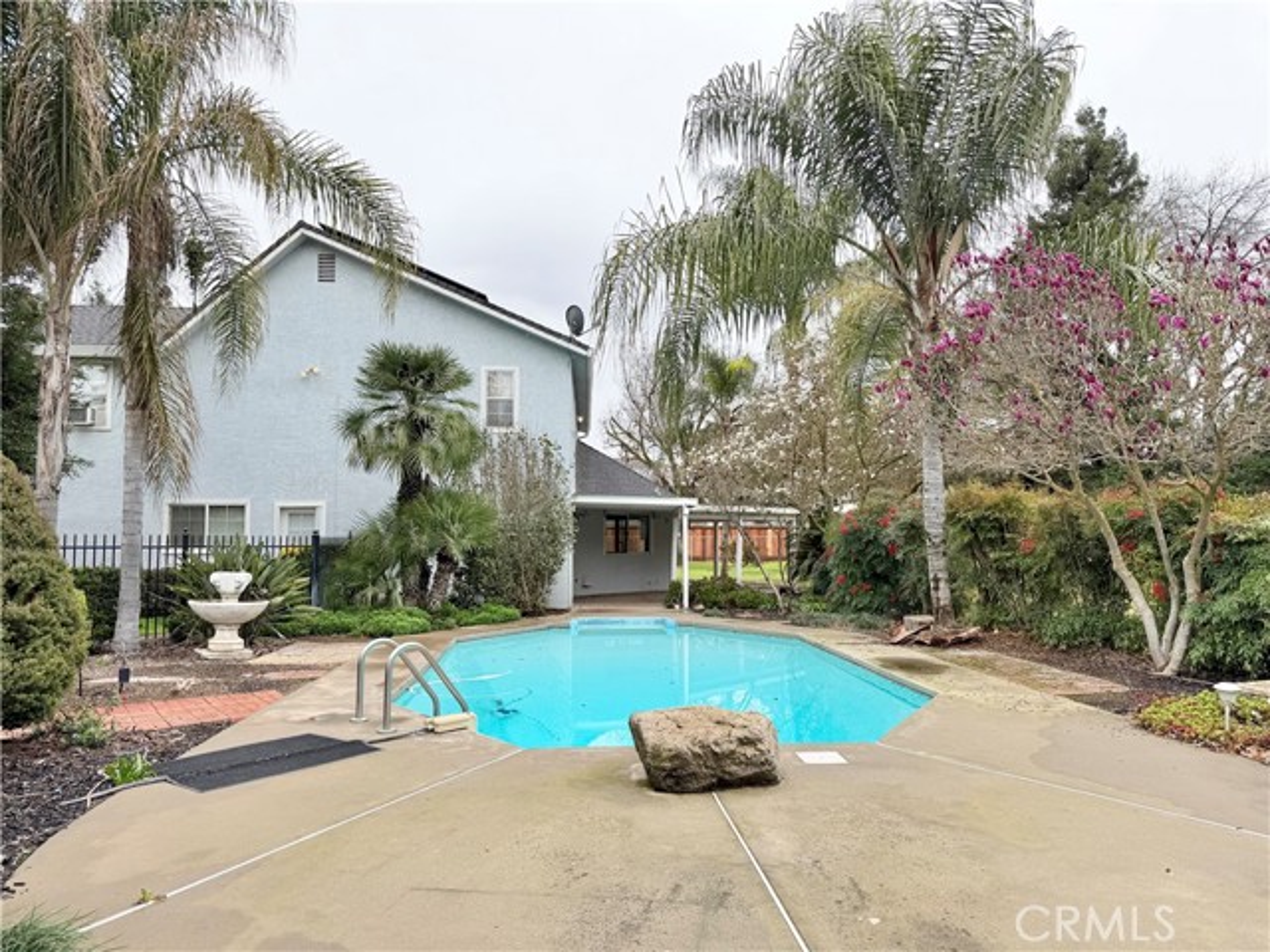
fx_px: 881
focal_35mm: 24
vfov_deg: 56.8
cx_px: 635
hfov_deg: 71.6
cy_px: 476
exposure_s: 1/1553
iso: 80
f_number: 1.78
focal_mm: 6.76
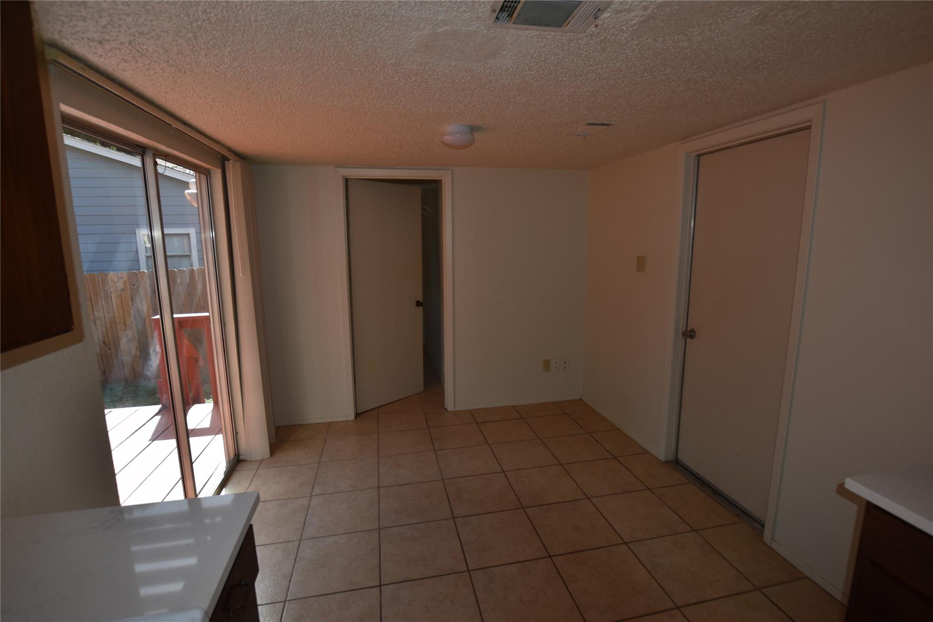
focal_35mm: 16
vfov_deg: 72.0
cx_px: 466
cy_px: 311
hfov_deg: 95.0
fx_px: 428
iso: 100
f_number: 5.6
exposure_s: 1/125
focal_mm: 11
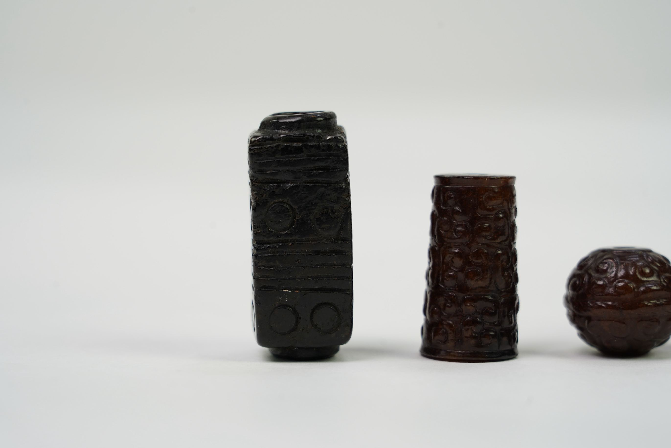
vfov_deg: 13.0
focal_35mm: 105
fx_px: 1957
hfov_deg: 19.5
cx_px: 336
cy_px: 224
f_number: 8
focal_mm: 105
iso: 500
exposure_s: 1/100
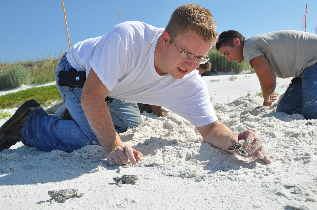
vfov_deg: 36.8
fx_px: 317
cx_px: 158
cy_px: 105
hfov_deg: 53.2
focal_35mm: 36
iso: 200
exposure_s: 1/400
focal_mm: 24
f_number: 10
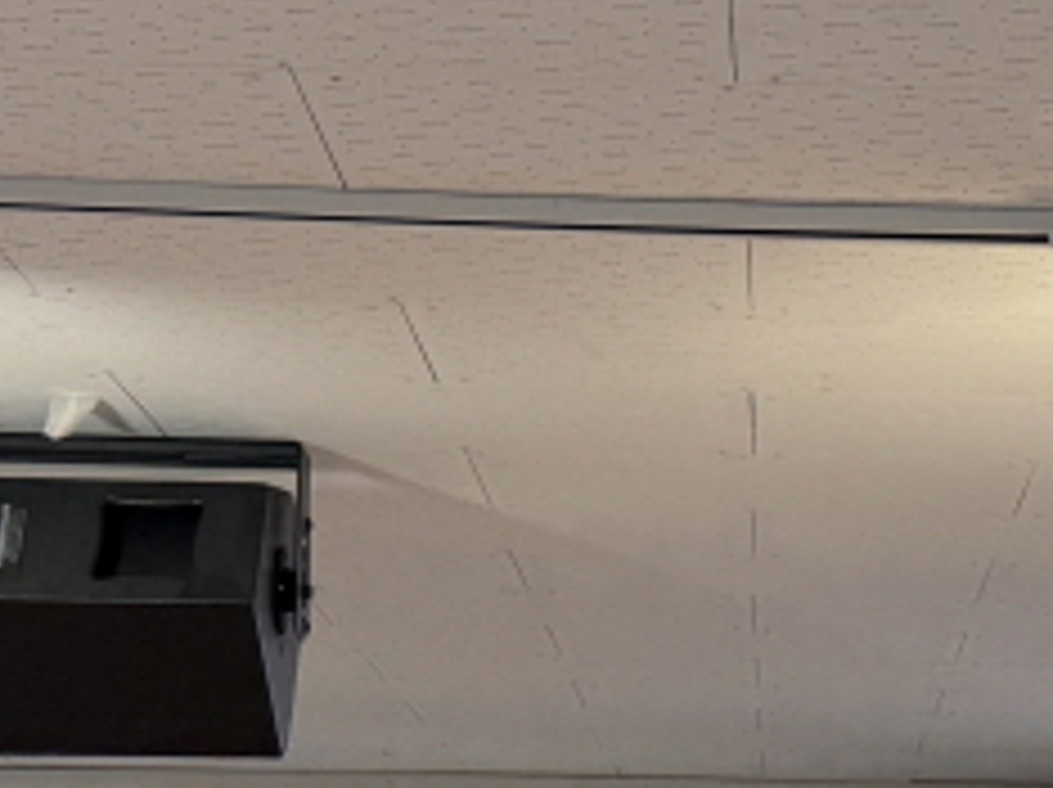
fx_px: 3130
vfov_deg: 14.0
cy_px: 856
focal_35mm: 103
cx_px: 956
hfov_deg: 18.8
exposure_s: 1/147
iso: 125
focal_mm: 6.76
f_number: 1.78
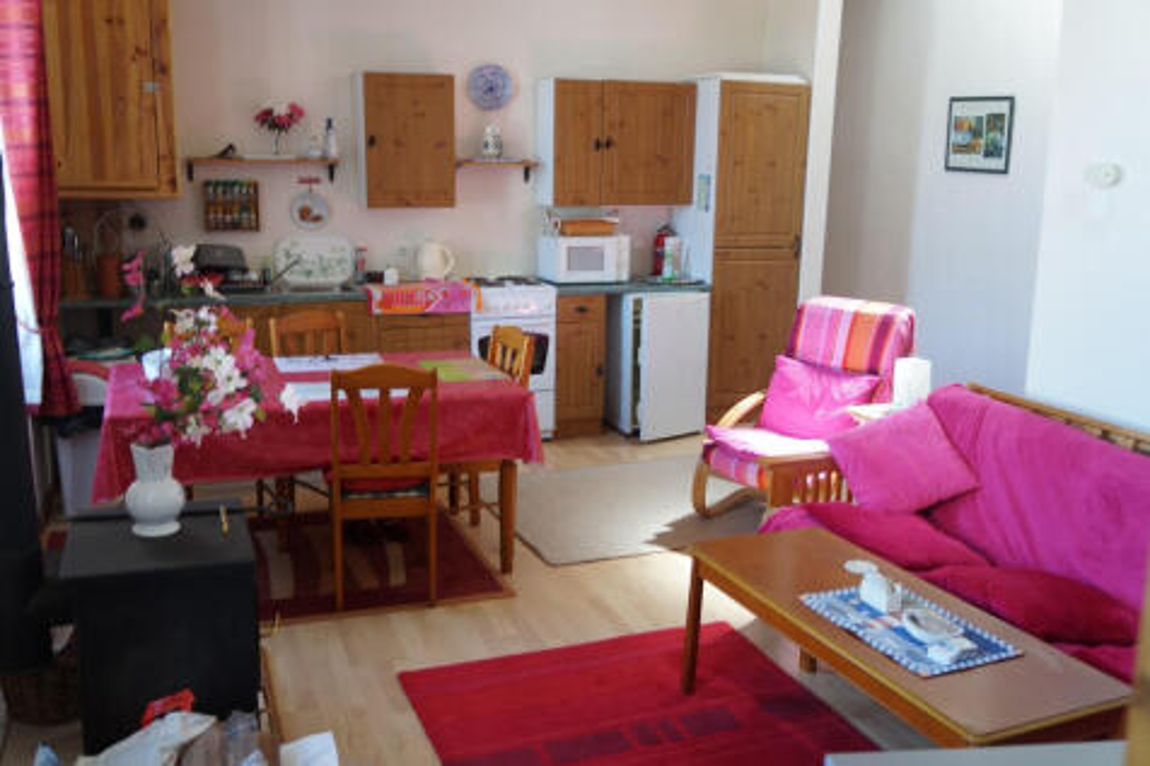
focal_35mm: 32
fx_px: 1006
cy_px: 383
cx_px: 575
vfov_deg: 41.7
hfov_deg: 59.5
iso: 200
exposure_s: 1/20
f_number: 4
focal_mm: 21
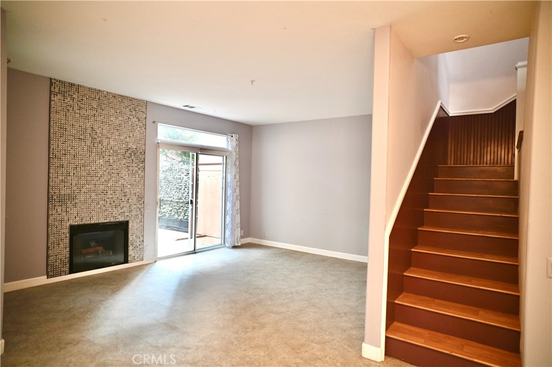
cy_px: 184
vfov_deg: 61.8
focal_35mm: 20
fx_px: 306
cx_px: 276
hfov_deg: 84.0
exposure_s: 1/125
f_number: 2.8
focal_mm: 20
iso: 800
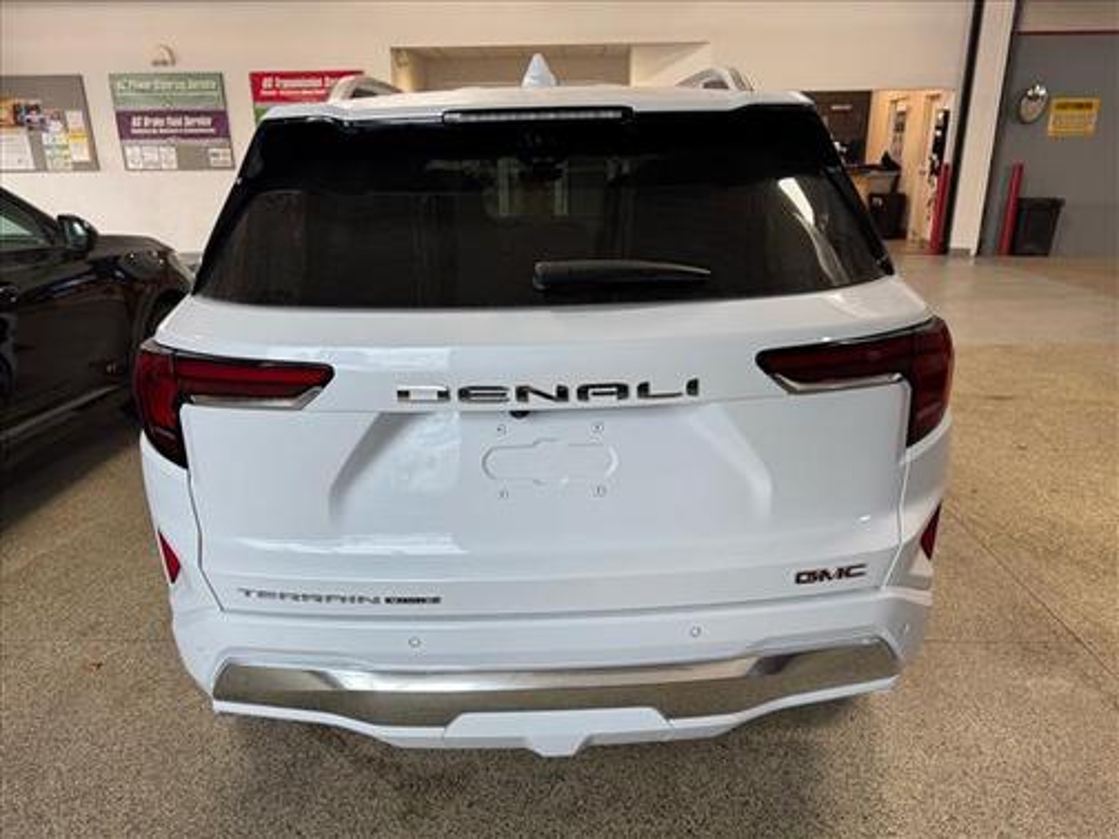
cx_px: 560
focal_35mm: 24
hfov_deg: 71.6
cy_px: 420
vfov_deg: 56.8
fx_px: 776
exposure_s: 1/120
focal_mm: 6.76
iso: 125
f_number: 1.78
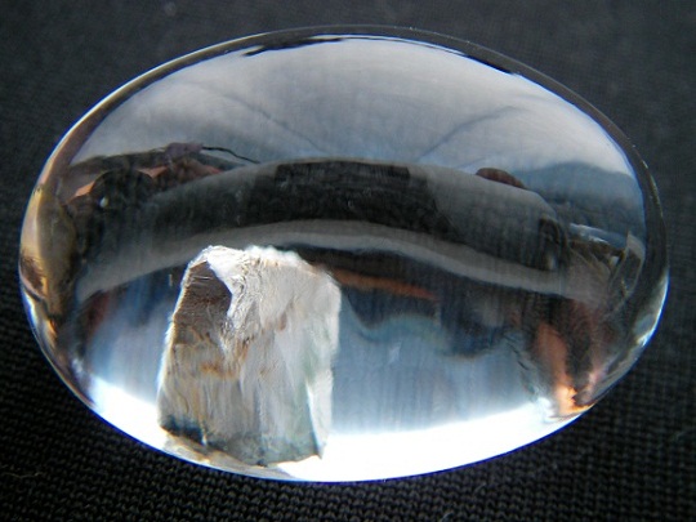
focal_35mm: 38
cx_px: 348
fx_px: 764
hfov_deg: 49.0
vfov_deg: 37.7
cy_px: 261
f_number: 3.3
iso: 100
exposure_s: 1/7.7
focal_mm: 6.3
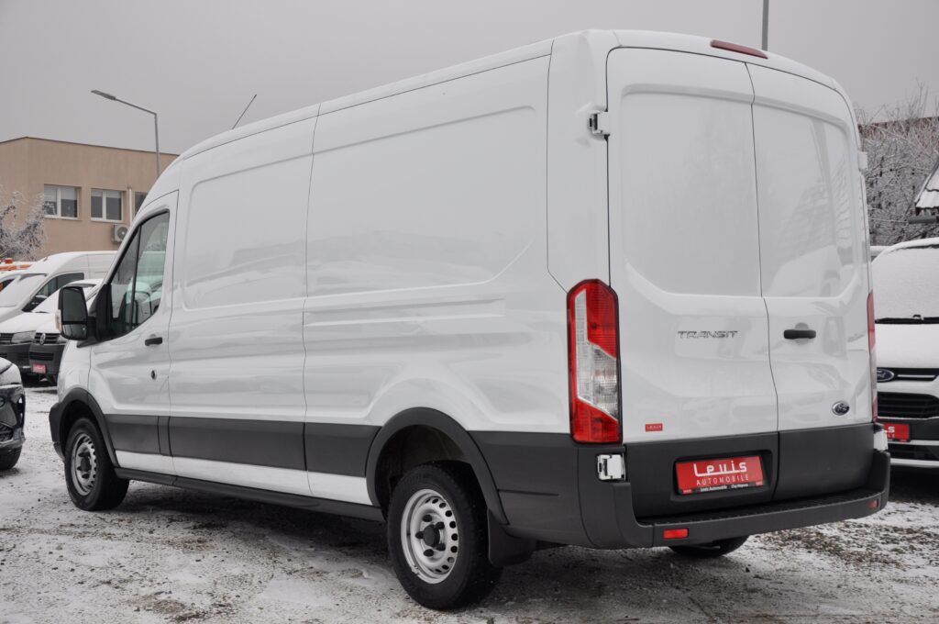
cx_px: 470
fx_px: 1250
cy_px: 312
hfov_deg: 41.2
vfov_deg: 28.0
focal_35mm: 48
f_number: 7.1
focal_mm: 32
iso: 400
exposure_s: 1/200
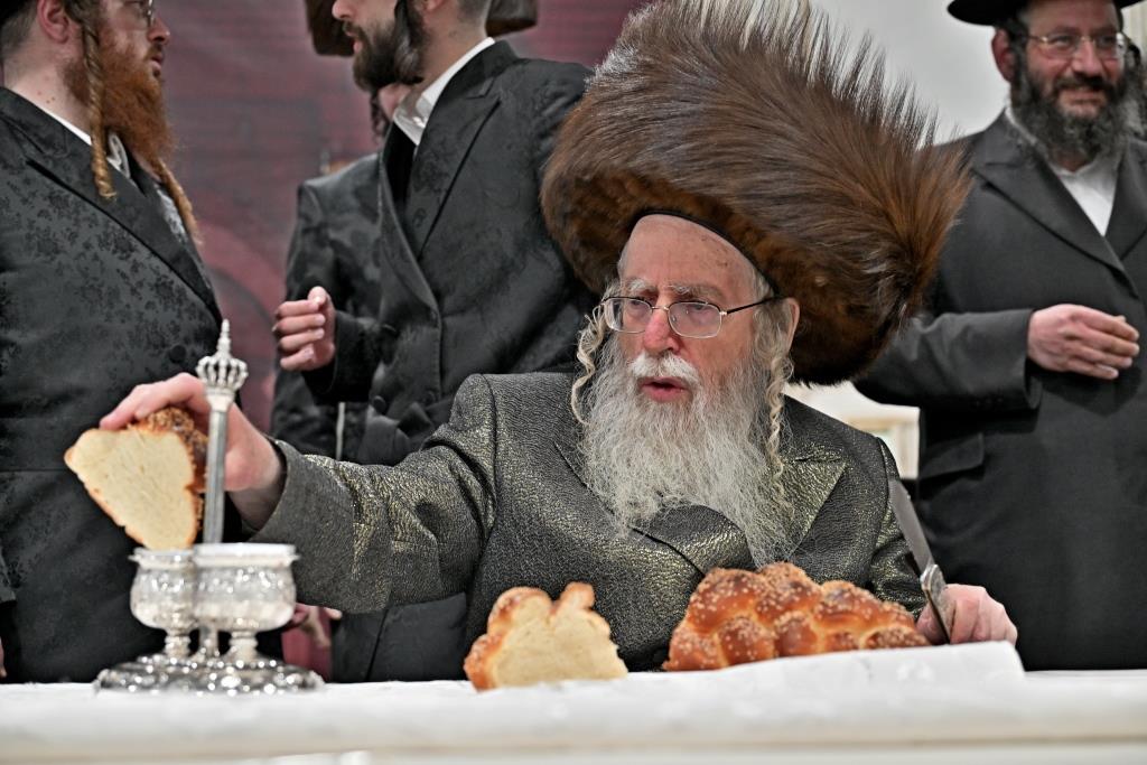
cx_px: 574
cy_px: 382
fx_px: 1944
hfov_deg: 32.9
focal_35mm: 61
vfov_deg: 22.3
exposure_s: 1/160
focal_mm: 61
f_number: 4
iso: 1000
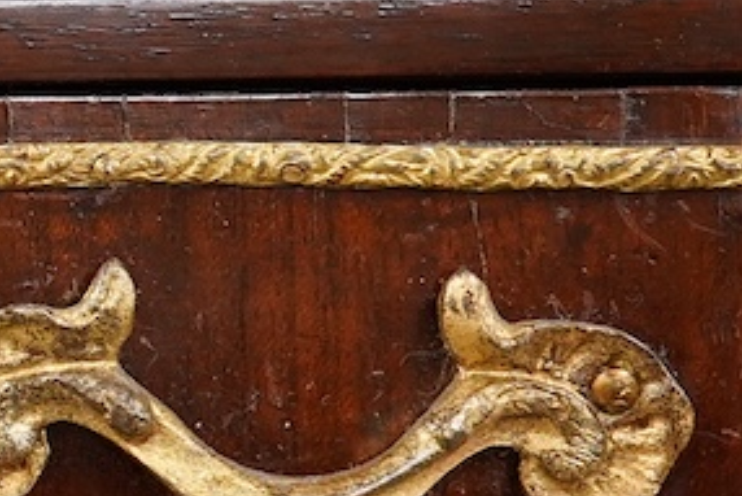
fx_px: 3650
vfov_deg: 7.8
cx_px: -403
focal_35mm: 177
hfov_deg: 11.1
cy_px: 369
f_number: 7.1
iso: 2500
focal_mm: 30
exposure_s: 1/160
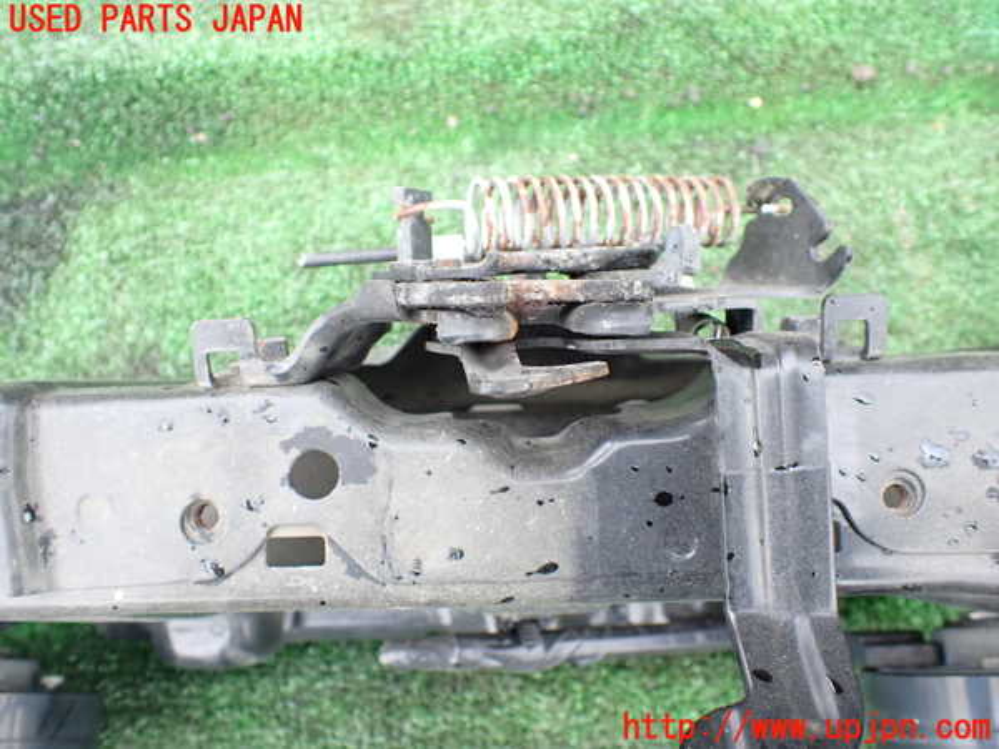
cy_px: 374
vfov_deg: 46.8
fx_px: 866
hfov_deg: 60.0
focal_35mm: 30
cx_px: 500
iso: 200
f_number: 2.3
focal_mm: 5.4
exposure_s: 1/125
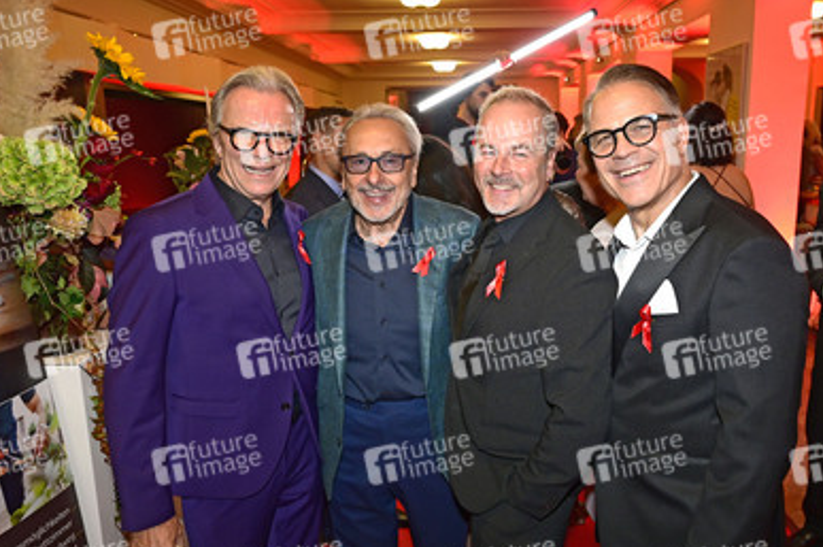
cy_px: 300
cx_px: 448
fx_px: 639
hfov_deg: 65.4
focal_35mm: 28
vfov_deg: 46.2
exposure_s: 1/200
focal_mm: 24
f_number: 4.5
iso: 1600
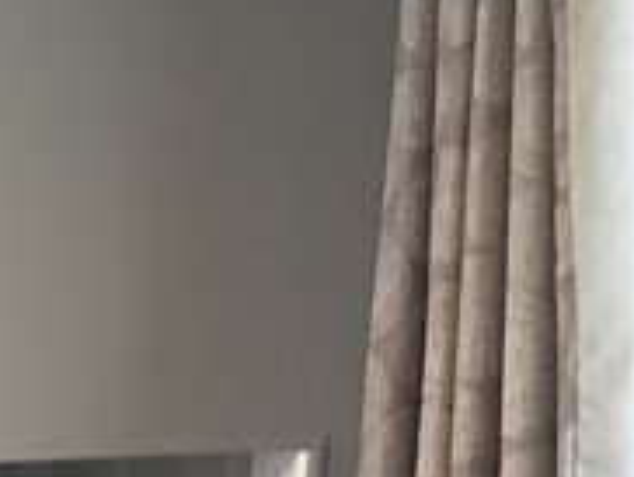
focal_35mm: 174
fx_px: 3191
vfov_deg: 8.3
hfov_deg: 9.6
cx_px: -1062
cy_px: 738
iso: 160
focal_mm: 3.3
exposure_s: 1/50
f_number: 2.4
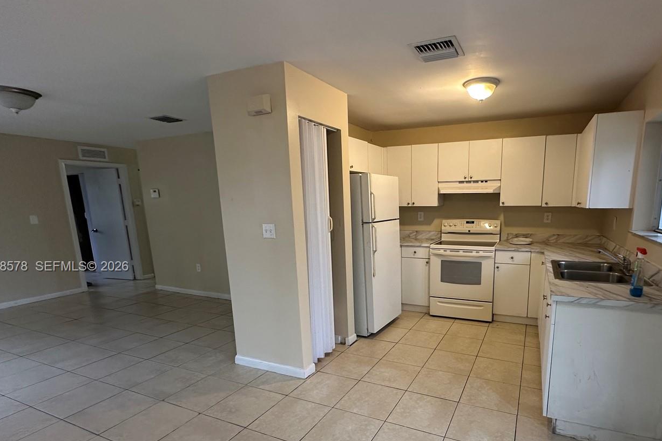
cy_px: 267
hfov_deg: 86.0
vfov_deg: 63.9
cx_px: 393
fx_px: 349
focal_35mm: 19
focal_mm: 2.22
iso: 160
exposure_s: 1/60
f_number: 2.2
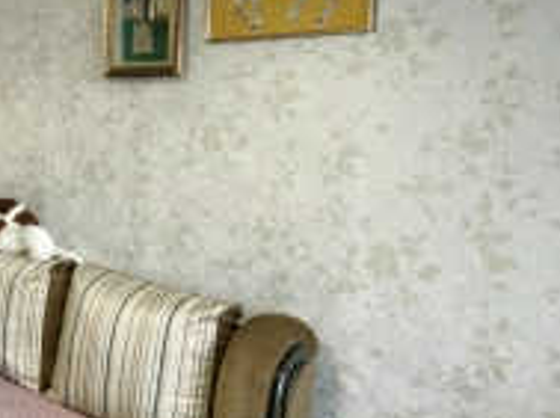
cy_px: 110
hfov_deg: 35.2
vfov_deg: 32.9
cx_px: -104
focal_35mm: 43
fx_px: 694
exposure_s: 1/50
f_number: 2.2
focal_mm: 1.76
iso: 320
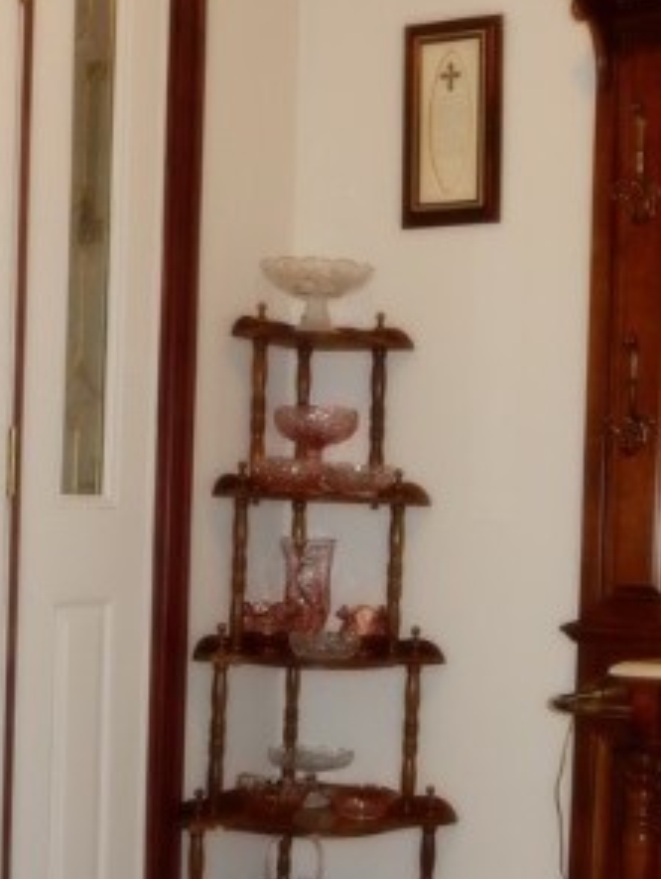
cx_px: 426
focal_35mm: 65
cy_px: 557
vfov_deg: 29.7
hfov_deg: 22.6
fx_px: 1651
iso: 220
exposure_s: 1/30
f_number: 3.7
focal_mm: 4.5
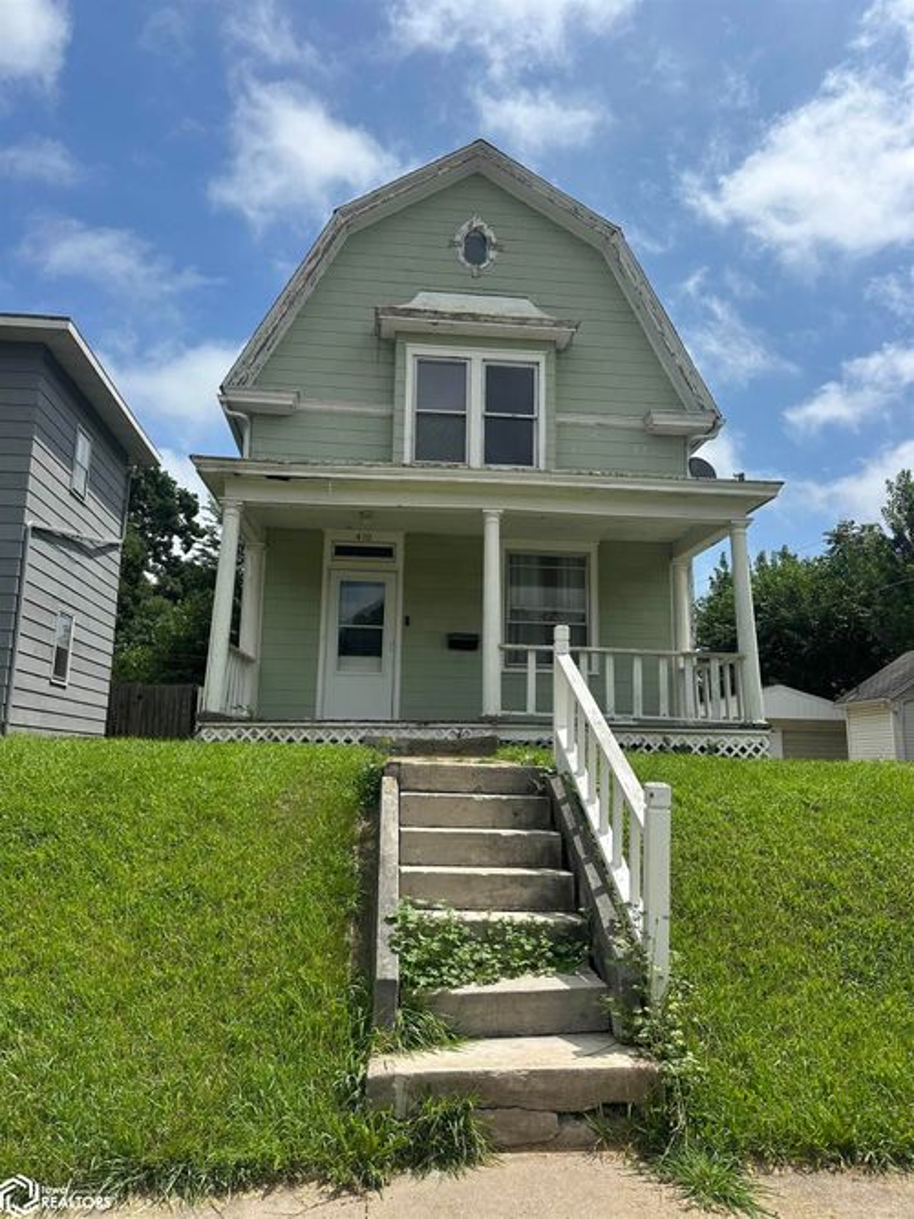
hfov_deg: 56.8
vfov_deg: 71.6
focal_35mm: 24
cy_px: 610
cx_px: 457
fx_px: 845
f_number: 1.78
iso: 80
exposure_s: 1/7042
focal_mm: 6.86
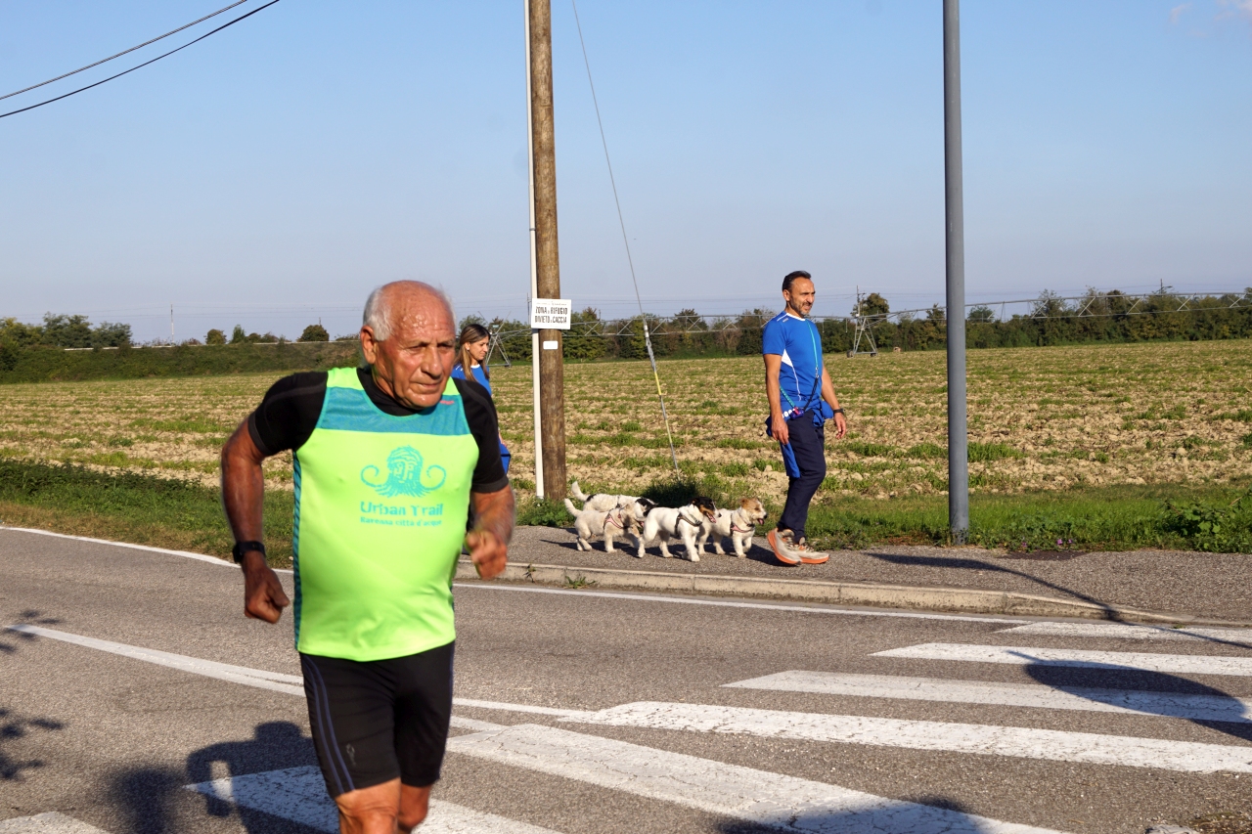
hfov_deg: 37.9
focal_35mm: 52
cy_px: 417
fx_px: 1825
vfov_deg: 25.7
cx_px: 626
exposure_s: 1/200
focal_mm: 35
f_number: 11
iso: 100
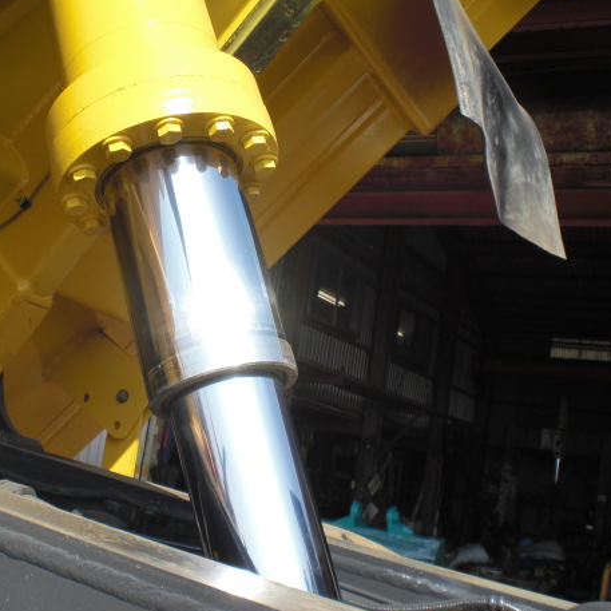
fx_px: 939
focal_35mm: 47
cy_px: 310
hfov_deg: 35.6
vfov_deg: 36.1
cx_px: 191
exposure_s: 1/250
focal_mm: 6.3
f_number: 5.6
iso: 64
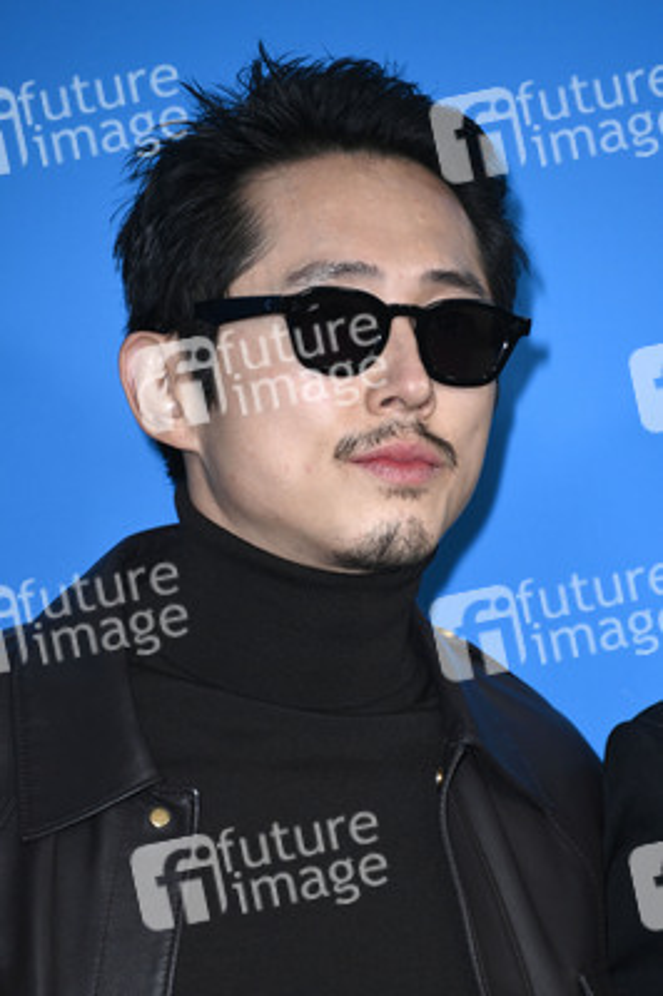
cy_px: 498
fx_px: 8301
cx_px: 332
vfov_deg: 6.9
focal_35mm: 300
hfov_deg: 4.6
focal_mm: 300
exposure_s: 1/250
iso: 1000
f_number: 5.6
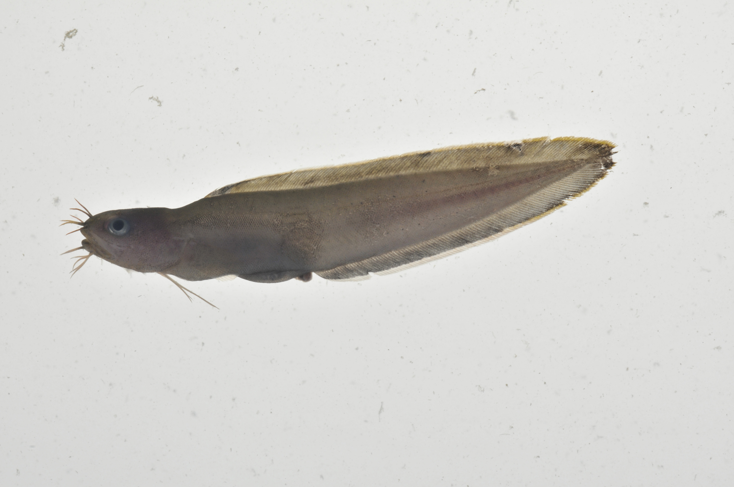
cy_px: 244
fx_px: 3207
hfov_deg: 13.1
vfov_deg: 8.7
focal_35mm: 158
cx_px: 367
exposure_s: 1/60
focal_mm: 105
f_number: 25
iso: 200
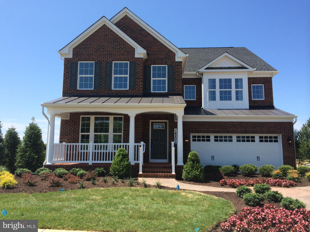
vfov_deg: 46.8
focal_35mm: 30
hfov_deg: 60.0
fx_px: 269
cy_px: 116
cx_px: 155
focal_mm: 4.12
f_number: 2.2
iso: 32
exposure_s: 1/1368
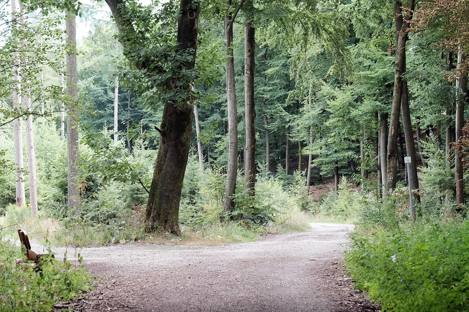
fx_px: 1225
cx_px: 246
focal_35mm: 94
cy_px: 133
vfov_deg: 14.5
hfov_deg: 21.7
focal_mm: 42.5
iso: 400
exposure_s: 1/125
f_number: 4.5
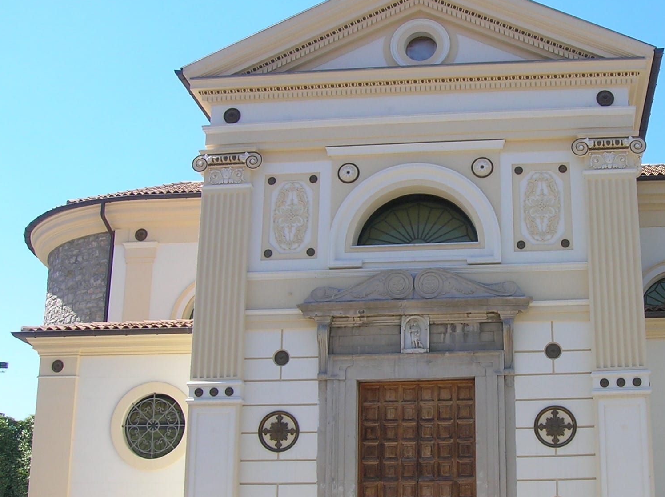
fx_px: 998
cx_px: 475
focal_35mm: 52
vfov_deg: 27.9
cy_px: 296
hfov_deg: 36.2
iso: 50
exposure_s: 1/193
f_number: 4.9
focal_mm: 5.7
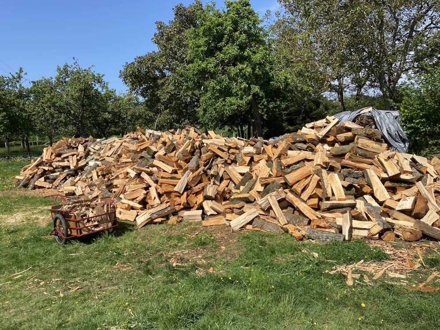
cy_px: 165
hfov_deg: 67.3
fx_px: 330
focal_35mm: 26
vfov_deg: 53.1
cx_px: 220
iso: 32
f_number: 1.8
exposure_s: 1/2967
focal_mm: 4.25
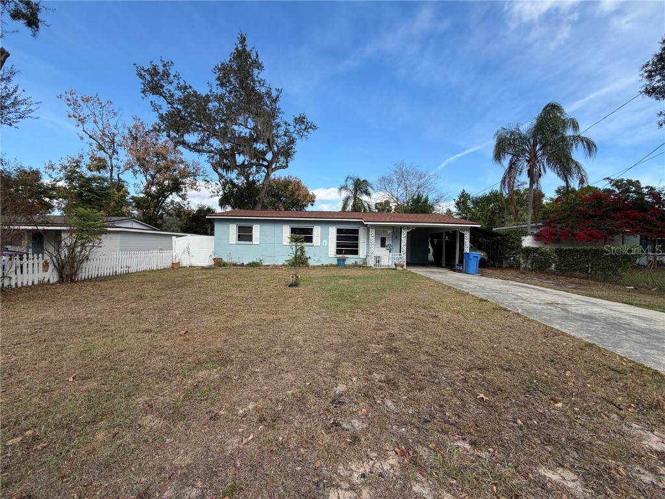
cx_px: 332
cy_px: 250
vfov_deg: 85.7
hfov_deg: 102.1
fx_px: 269
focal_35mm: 14
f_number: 2.2
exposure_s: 1/770
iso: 40
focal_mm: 2.22
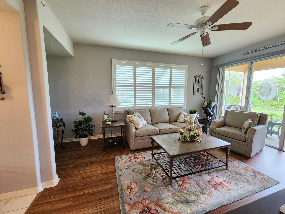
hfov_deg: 106.2
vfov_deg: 89.9
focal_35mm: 13
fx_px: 107
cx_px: 142
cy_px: 107
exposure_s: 1/40
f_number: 2.2
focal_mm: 2.2
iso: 400
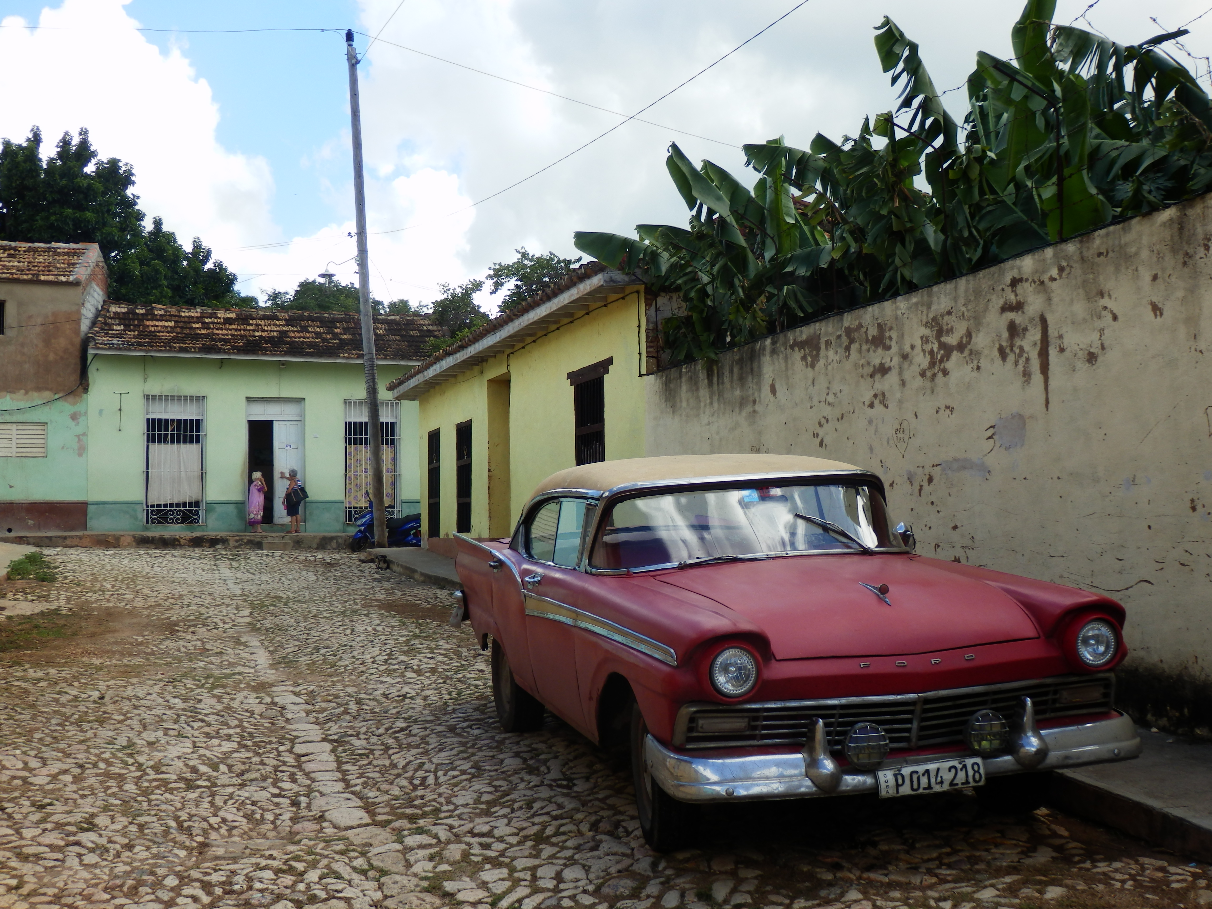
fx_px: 1401
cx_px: 606
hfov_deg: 46.8
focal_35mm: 40
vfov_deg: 36.0
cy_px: 454
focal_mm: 7.3
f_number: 3.7
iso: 80
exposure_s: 1/400
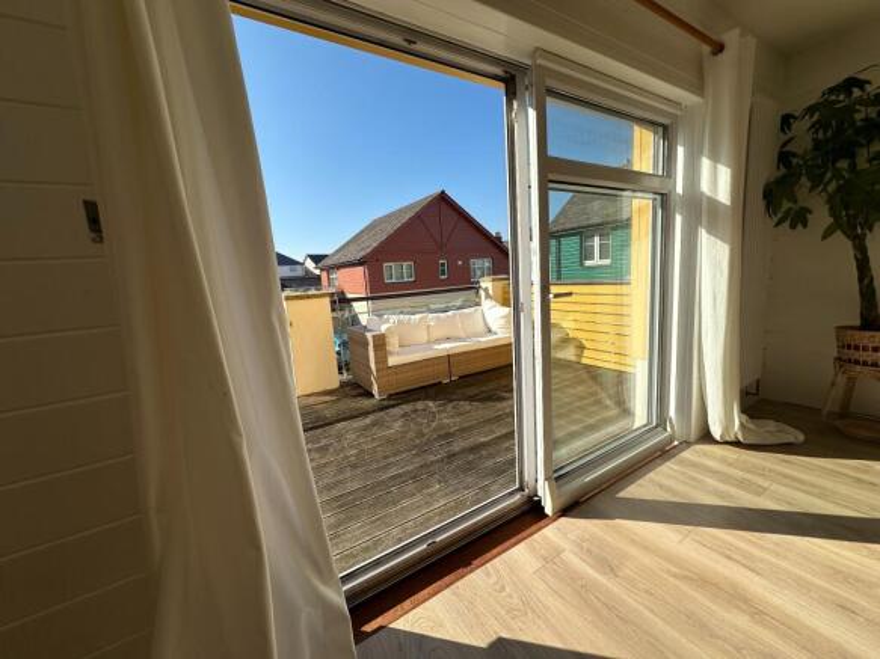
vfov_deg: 85.7
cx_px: 440
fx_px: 356
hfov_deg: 102.1
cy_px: 330
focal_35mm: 14
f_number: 2.2
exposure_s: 1/1916
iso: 50
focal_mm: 2.22
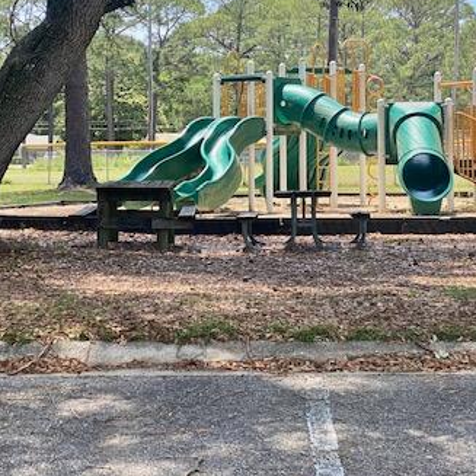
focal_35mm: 90
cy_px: 186
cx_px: 268
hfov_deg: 19.3
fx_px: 1400
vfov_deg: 19.3
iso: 20
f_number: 2
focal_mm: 6
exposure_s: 1/282
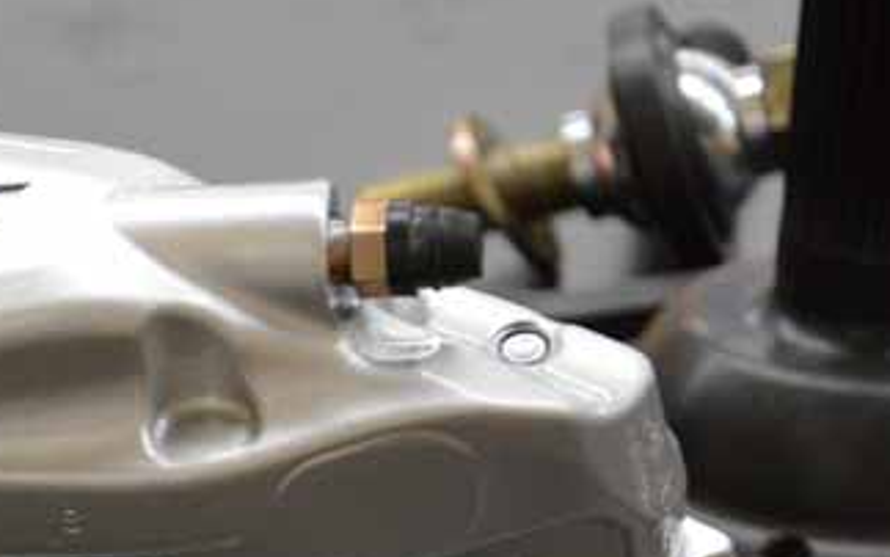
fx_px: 6817
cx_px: -174
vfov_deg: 4.7
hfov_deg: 7.4
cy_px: 696
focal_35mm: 281
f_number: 5
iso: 900
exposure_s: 1/125
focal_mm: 58
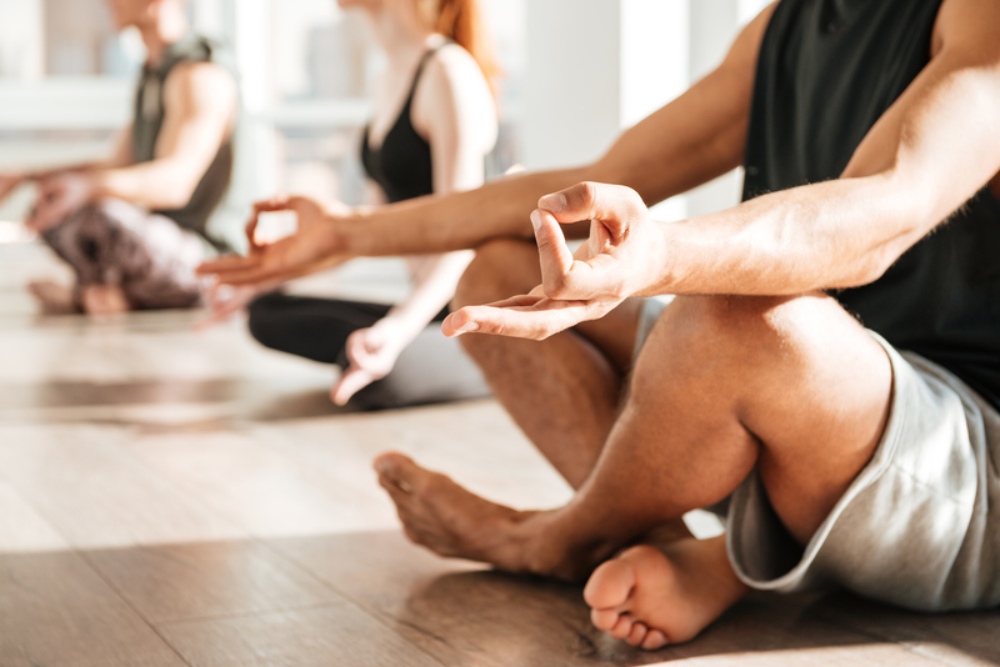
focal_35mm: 70
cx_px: 500
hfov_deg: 28.8
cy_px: 334
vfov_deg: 19.5
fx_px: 1945
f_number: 4
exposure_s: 1/320
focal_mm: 70
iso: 250
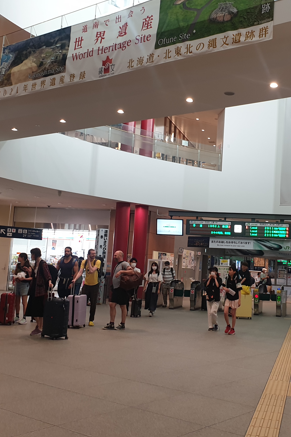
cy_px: 214
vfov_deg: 51.9
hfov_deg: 35.5
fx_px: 449
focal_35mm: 37
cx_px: 203
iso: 125
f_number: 2.4
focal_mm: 4.3
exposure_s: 1/50
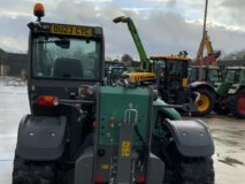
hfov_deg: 38.6
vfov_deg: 29.6
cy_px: 114
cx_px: 153
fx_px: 347
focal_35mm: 49
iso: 16
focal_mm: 3
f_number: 1.8
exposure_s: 1/551
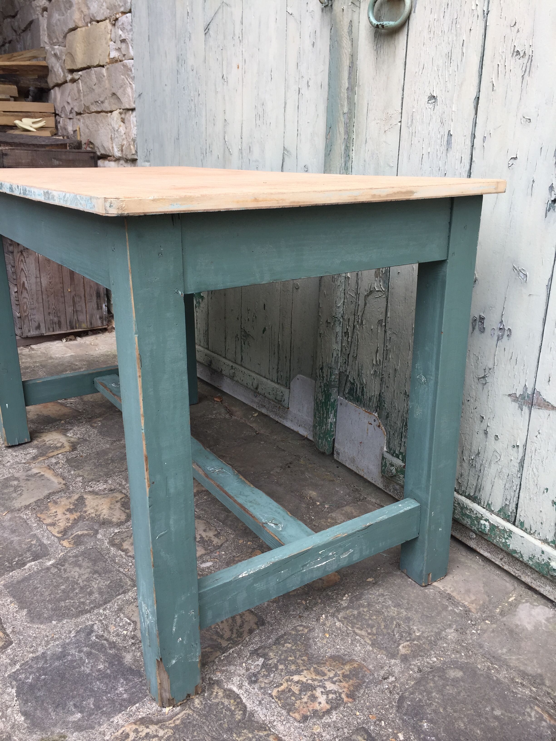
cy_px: 370
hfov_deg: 48.2
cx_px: 278
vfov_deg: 61.7
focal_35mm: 29
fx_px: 621
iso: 32
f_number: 2.2
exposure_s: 1/156
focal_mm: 4.15
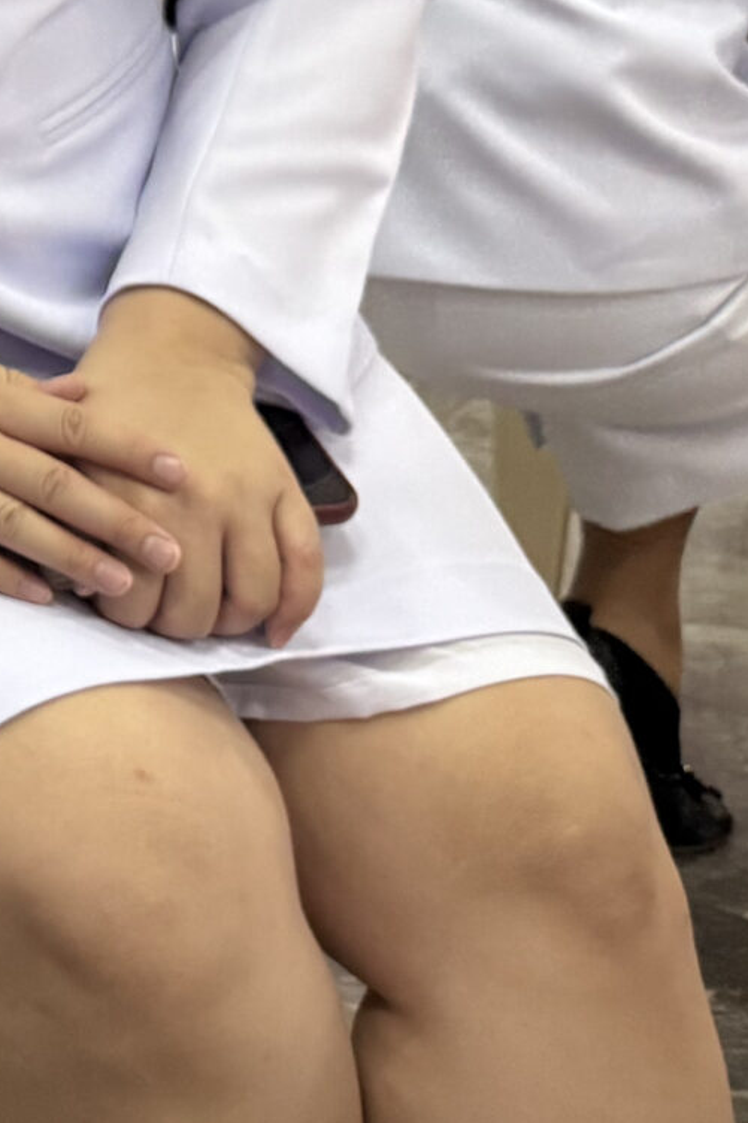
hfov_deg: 13.2
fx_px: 2650
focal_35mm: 85
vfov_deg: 22.5
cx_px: -870
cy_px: -125
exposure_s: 1/50
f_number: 1.78
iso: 400
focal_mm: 6.76
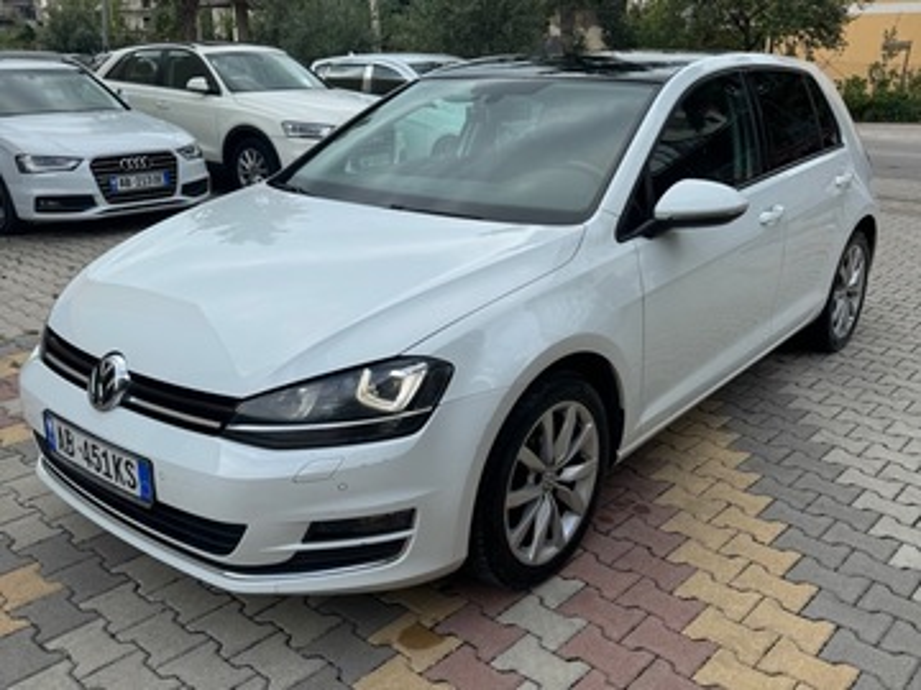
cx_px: 460
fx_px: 639
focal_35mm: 24
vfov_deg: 56.8
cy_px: 345
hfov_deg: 71.6
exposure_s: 1/2105
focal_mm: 6.76
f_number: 1.78
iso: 80
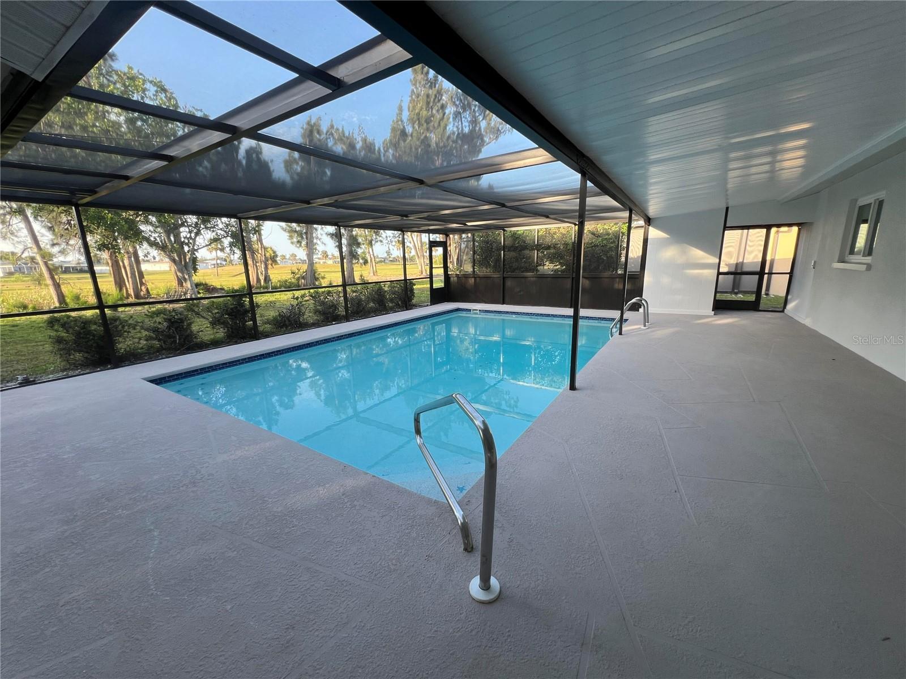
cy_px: 340
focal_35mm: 13
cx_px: 453
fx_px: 340
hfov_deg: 106.2
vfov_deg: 89.9
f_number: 1.8
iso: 32
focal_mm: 1.57
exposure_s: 1/114
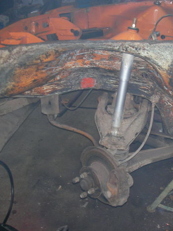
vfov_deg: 37.5
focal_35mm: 51
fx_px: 340
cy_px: 116
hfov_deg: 28.2
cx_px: 126
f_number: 3.3
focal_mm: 6.3
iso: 100
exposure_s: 1/30
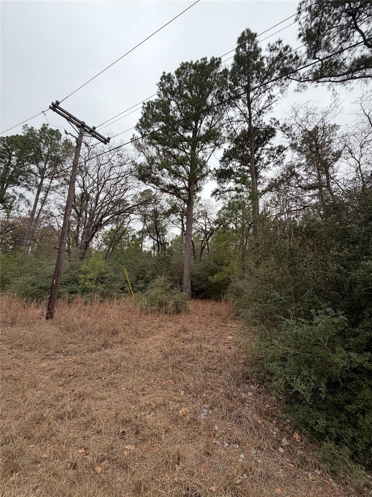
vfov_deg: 102.1
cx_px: 186
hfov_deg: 85.7
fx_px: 201
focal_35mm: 14
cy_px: 248
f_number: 2.2
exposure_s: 1/121
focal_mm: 2.22
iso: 80
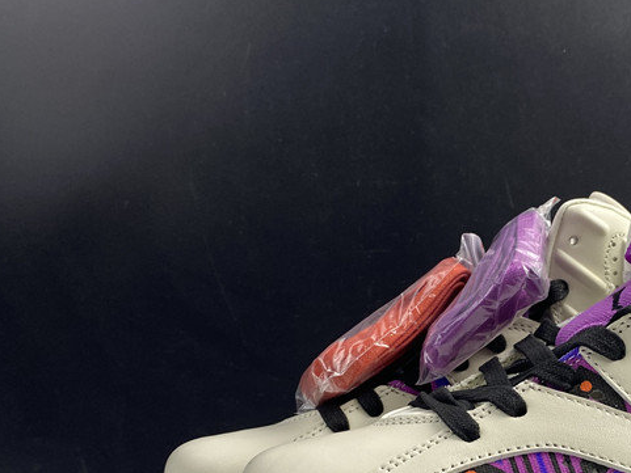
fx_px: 985
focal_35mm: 54
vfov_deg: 26.2
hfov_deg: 33.7
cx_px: 567
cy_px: 422
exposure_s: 1/100
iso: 50
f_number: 1.8
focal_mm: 4.25
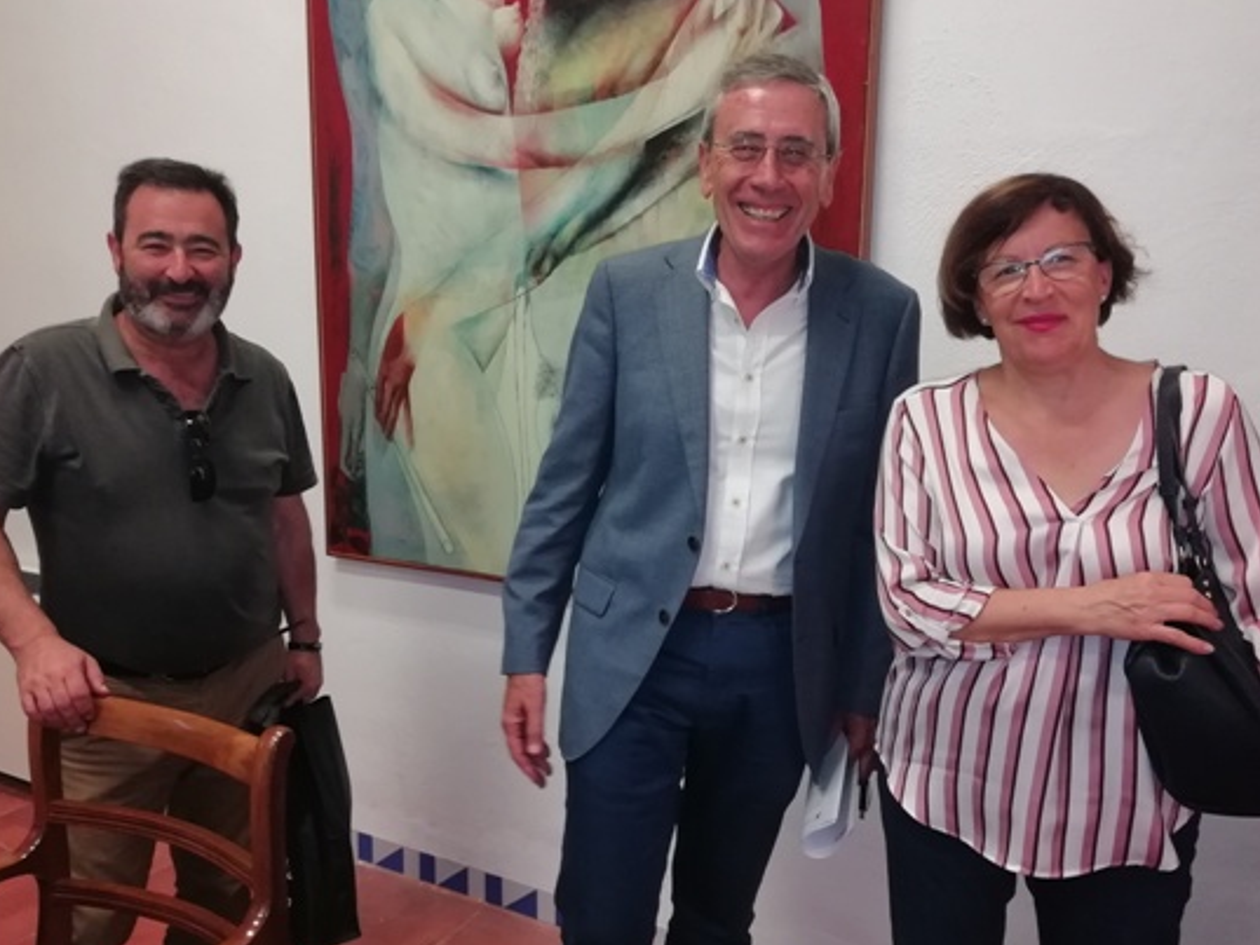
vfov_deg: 45.5
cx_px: 624
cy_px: 485
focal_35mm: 31
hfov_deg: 58.3
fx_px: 1129
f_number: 2.2
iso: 200
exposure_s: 1/33.3
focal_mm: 3.46
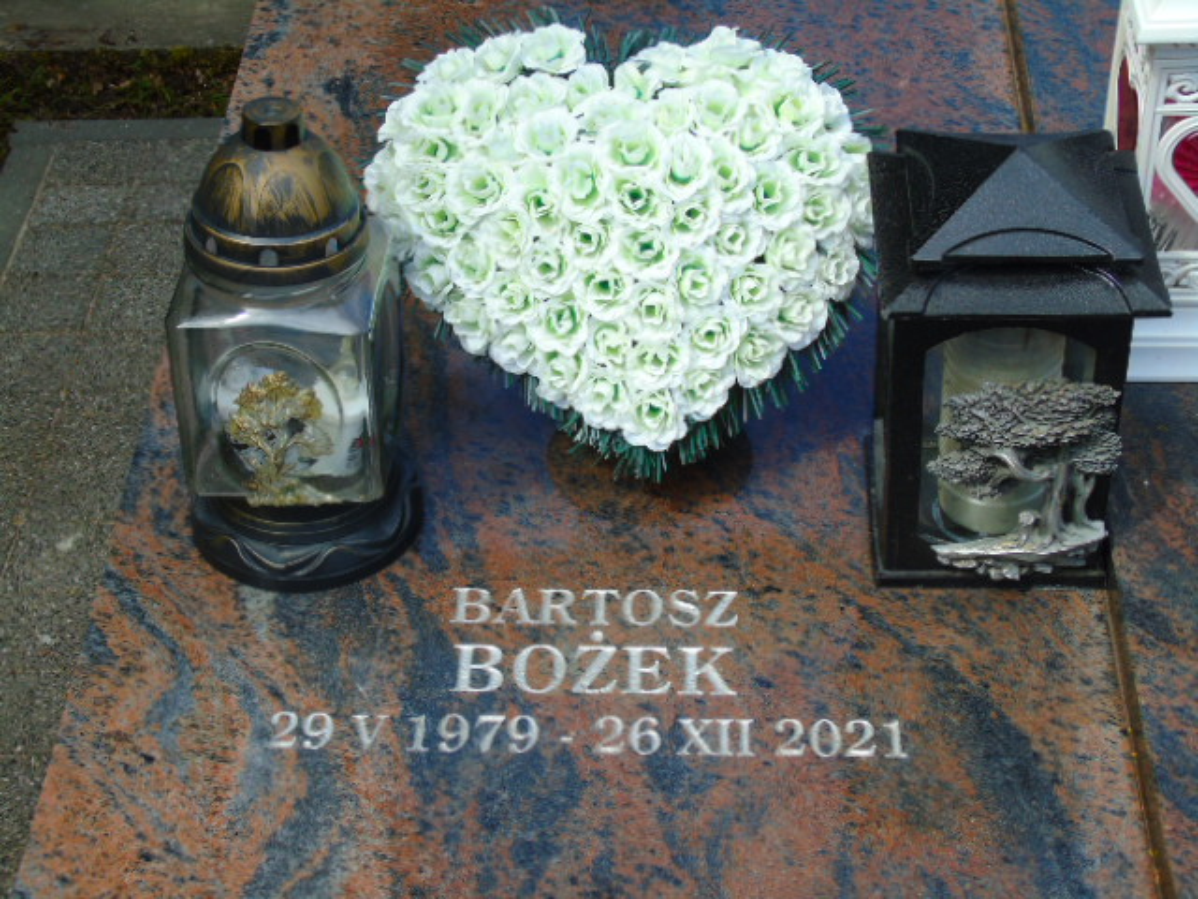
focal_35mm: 71
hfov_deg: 27.4
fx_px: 2457
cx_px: 599
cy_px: 450
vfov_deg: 20.7
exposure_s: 1/320
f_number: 4.7
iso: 80
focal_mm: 13
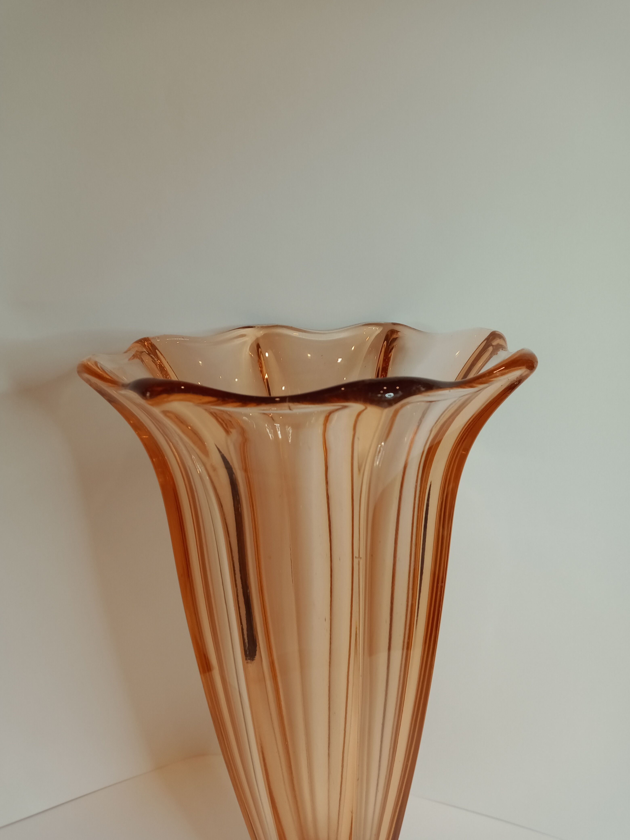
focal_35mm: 27
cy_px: 420
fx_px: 655
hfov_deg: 51.4
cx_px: 315
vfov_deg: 65.3
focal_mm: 3.54
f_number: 2
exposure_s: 1/50
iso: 121
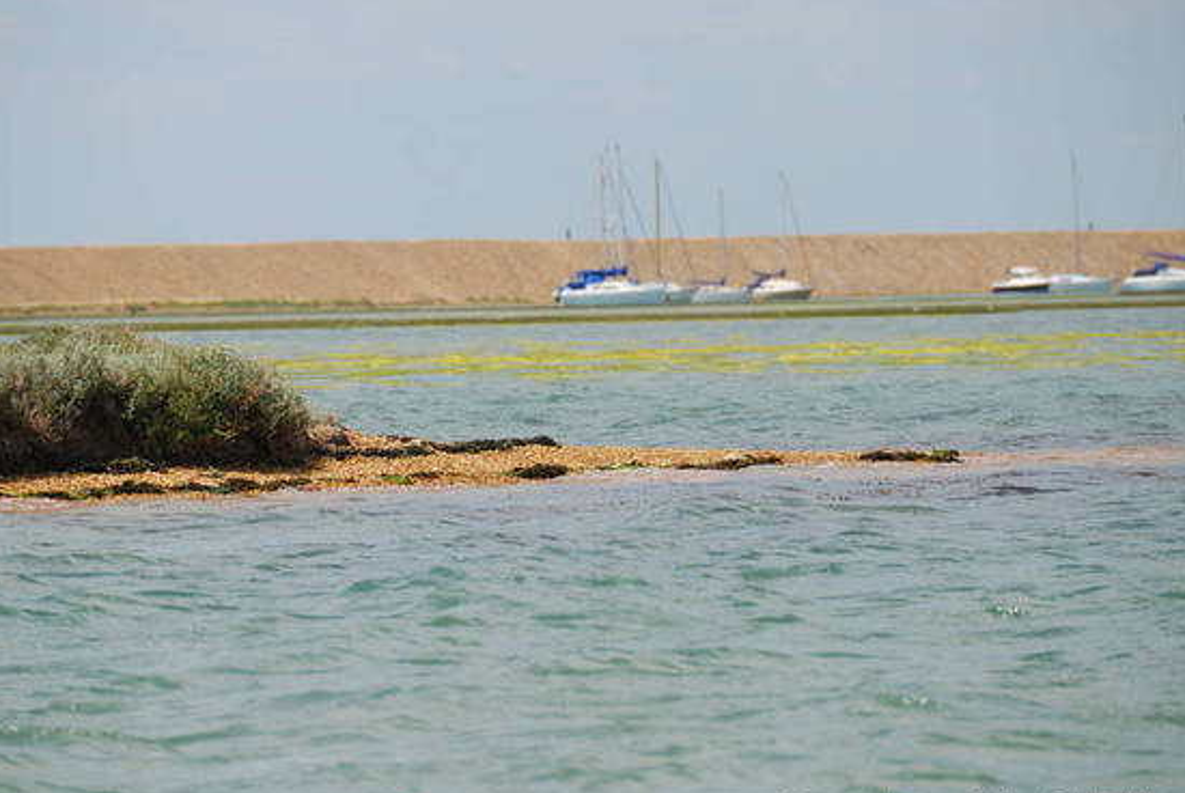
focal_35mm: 382
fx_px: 12587
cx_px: 530
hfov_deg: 5.4
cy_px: 360
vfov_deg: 3.6
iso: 100
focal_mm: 200
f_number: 5.6
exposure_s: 1/500
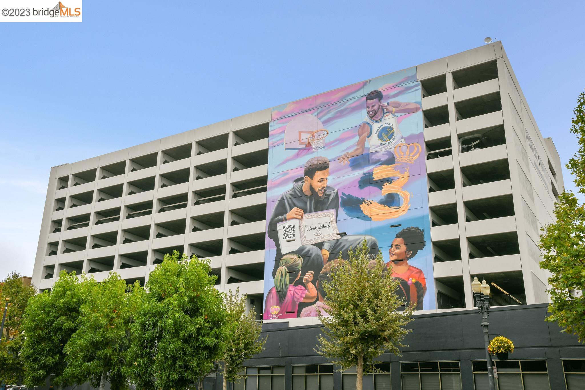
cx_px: 292
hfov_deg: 55.8
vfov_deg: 38.9
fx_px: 552
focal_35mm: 34
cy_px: 195
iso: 100
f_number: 16
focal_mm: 34
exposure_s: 1/40
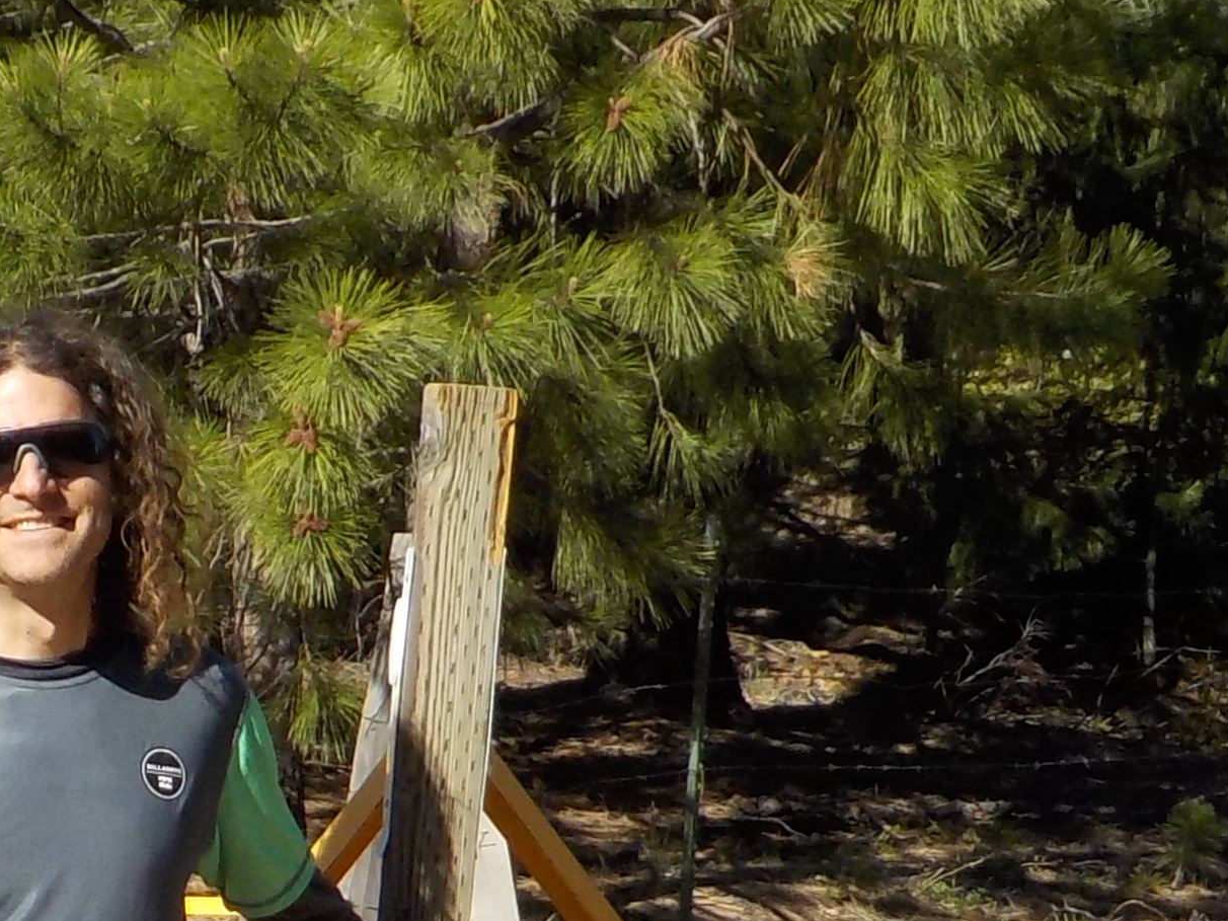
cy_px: 992
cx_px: -197
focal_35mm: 103
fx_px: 3654
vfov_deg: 14.1
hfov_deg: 18.2
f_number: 3.3
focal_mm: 4.1
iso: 125
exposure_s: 1/1000
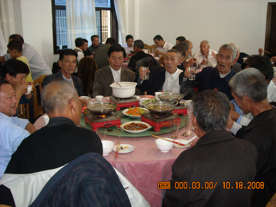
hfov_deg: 52.6
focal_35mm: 35
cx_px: 138
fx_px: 279
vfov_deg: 40.7
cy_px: 104
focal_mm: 5.7
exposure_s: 1/30
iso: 200
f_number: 2.8
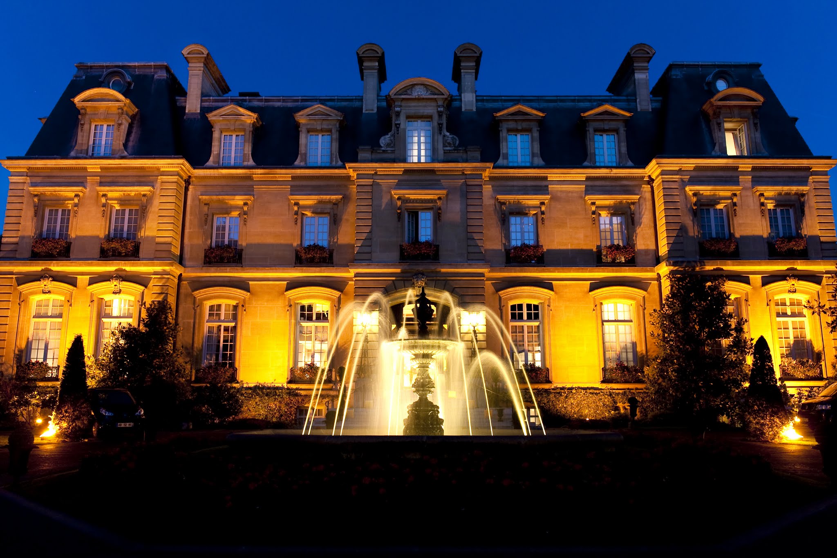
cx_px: 418
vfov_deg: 46.4
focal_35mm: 28
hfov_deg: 65.5
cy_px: 279
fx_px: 651
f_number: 7.1
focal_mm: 28
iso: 200
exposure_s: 2
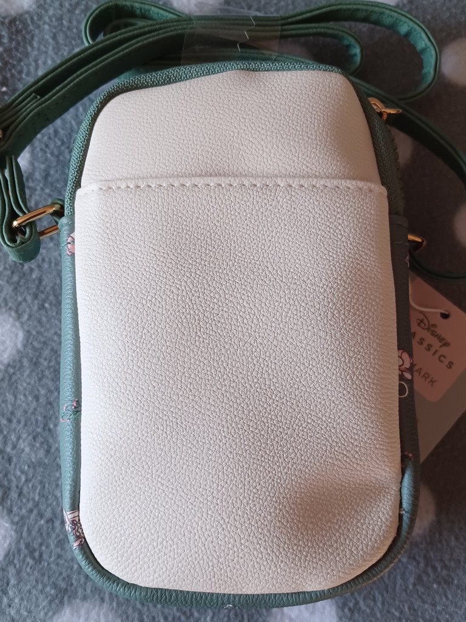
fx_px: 449
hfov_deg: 54.9
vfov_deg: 69.4
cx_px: 233
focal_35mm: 25
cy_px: 311
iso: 200
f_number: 1.8
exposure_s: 1/60.2
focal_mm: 4.6
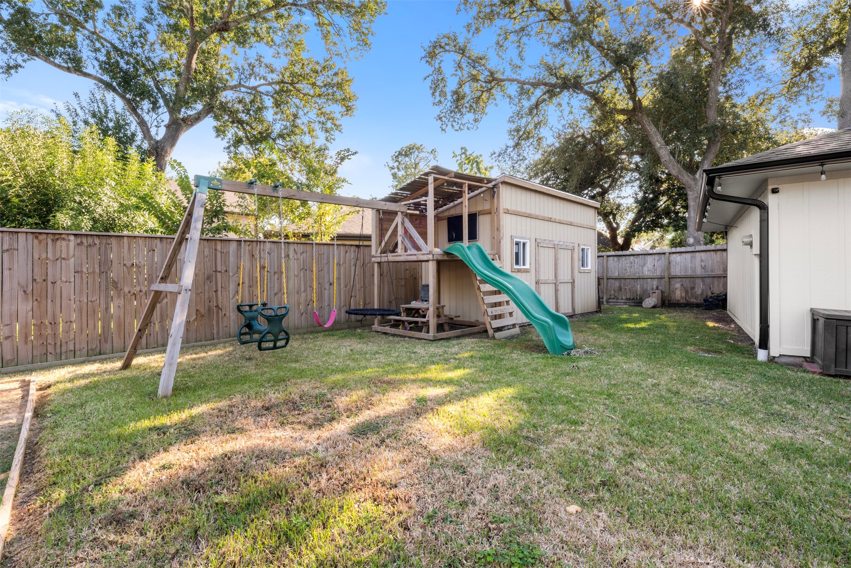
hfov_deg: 96.7
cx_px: 426
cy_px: 284
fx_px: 378
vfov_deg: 73.7
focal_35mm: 16
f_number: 9
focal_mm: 16
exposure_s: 1/2.5
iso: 250
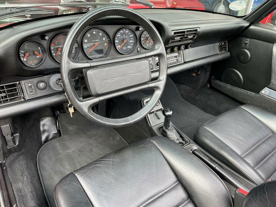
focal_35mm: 26
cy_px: 104
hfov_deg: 67.3
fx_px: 207
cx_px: 138
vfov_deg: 53.1
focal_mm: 4.2
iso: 64
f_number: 1.6
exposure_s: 1/100
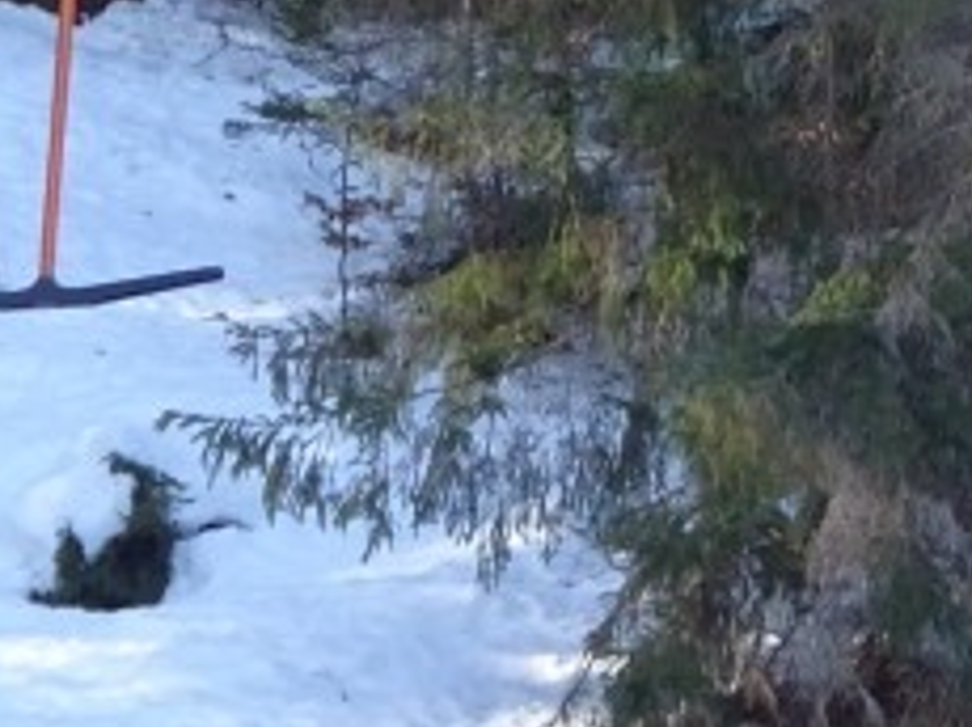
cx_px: 1065
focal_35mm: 455
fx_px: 12763
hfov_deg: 4.4
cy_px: -8
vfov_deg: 3.3
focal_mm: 17.49
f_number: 5
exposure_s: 1/125
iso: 320
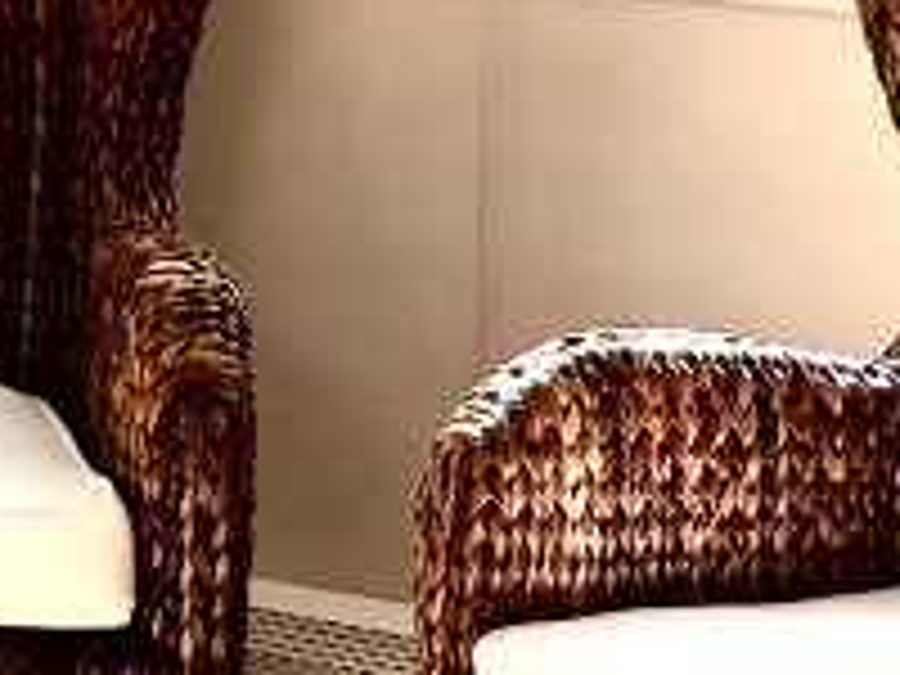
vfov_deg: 8.3
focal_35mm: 173
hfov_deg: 9.9
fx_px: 4498
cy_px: -423
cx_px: -1328
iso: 64
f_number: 1.78
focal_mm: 6.76
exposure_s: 1/217
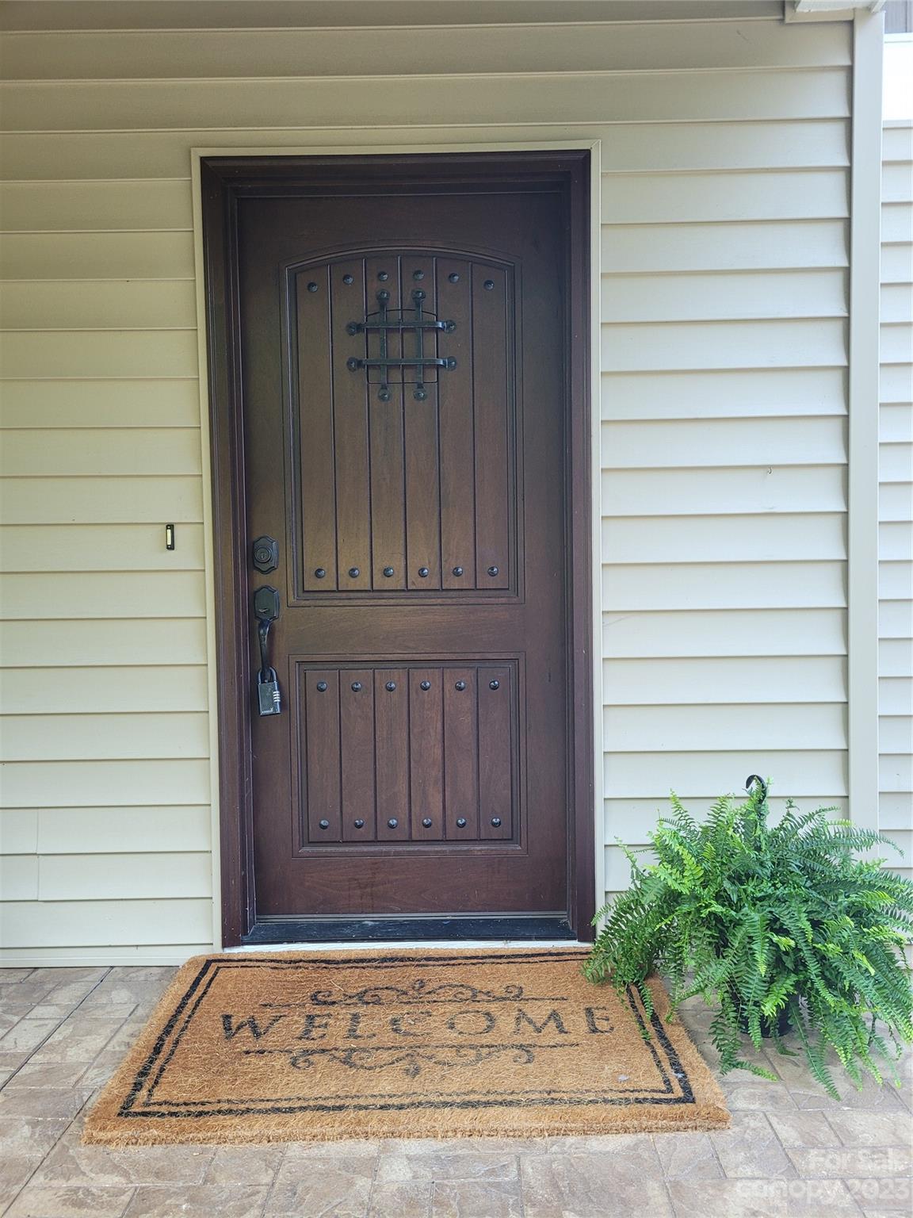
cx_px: 456
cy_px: 609
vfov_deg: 67.3
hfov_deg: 53.1
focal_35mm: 26
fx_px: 914
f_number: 1.8
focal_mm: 5.4
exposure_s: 1/120
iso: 160
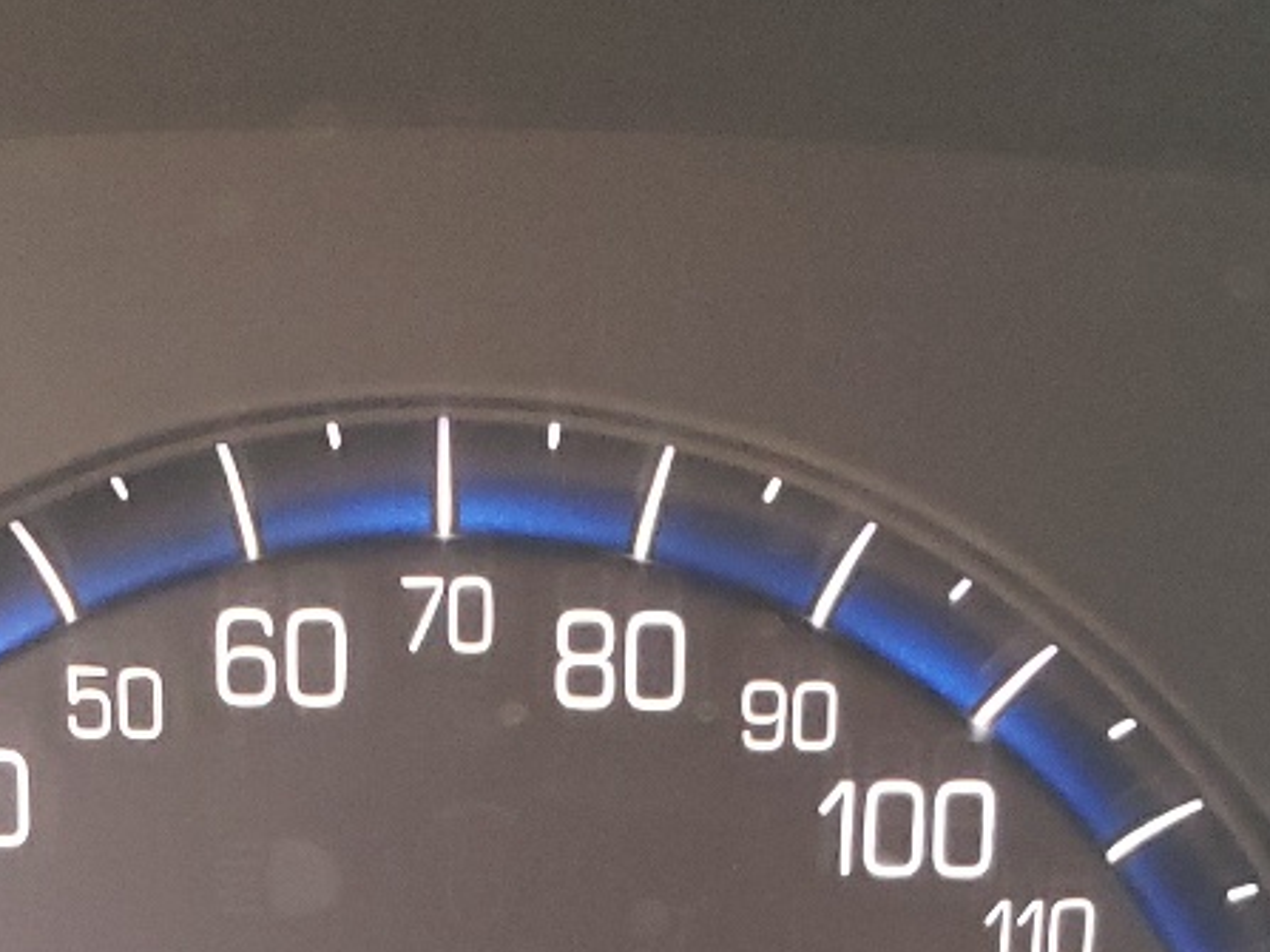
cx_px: 523
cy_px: 1412
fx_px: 3411
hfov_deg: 21.1
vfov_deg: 14.8
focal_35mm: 93
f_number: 1.5
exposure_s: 1/40
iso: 294
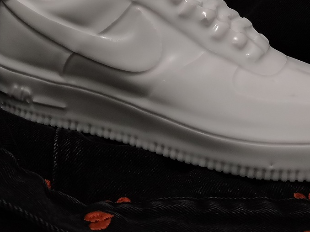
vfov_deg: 27.7
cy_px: 33
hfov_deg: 37.5
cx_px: 165
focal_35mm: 51
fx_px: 457
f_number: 1.8
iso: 640
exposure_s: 1/33.3
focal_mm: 3.95
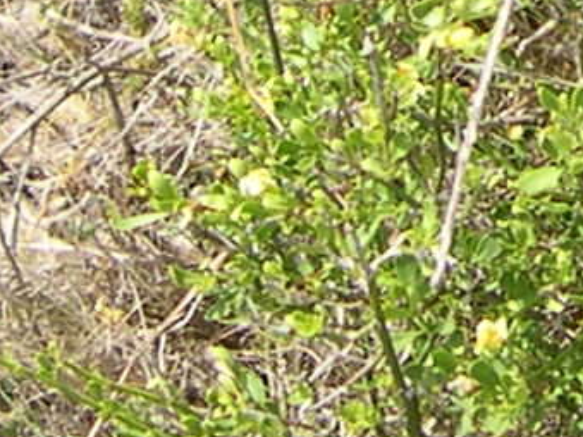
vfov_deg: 5.7
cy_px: -535
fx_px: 4293
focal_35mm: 255
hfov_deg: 7.6
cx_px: 838
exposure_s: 1/614
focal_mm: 8
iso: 100
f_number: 2.8
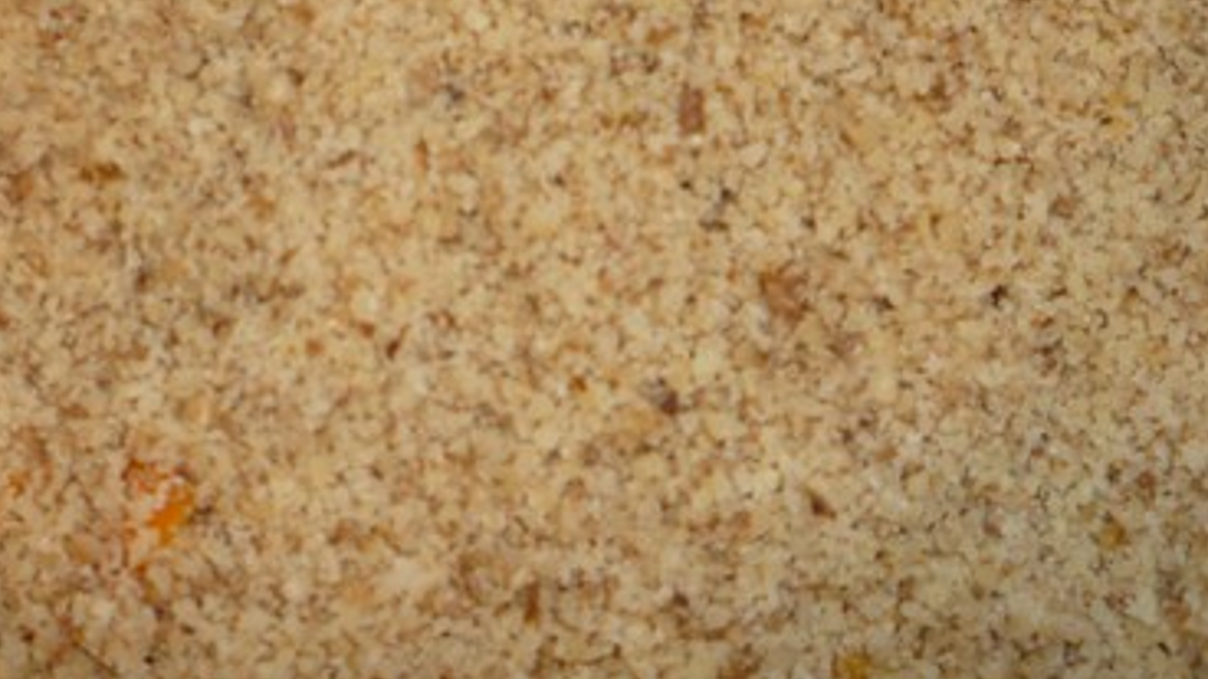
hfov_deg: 29.5
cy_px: -79
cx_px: 400
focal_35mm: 71
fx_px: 2274
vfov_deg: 16.5
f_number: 3.3
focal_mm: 5.2
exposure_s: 1/30
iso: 100
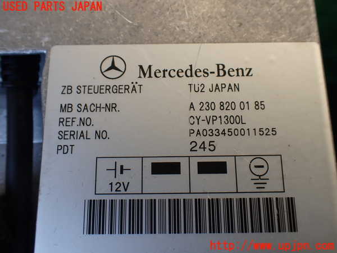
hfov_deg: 60.0
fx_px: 292
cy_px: 126
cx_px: 168
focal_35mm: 30
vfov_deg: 46.8
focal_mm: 5.4
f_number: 3.2
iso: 100
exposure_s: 1/200
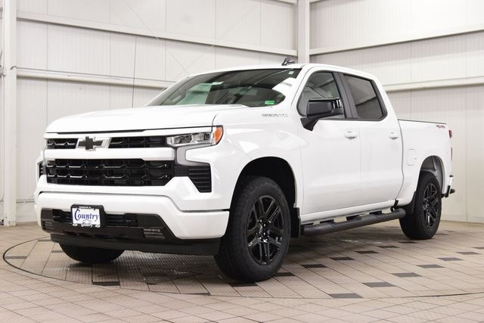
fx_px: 726
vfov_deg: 25.1
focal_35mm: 54
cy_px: 162
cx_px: 242
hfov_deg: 36.9
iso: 1400
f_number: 8
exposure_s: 1/60
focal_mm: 36
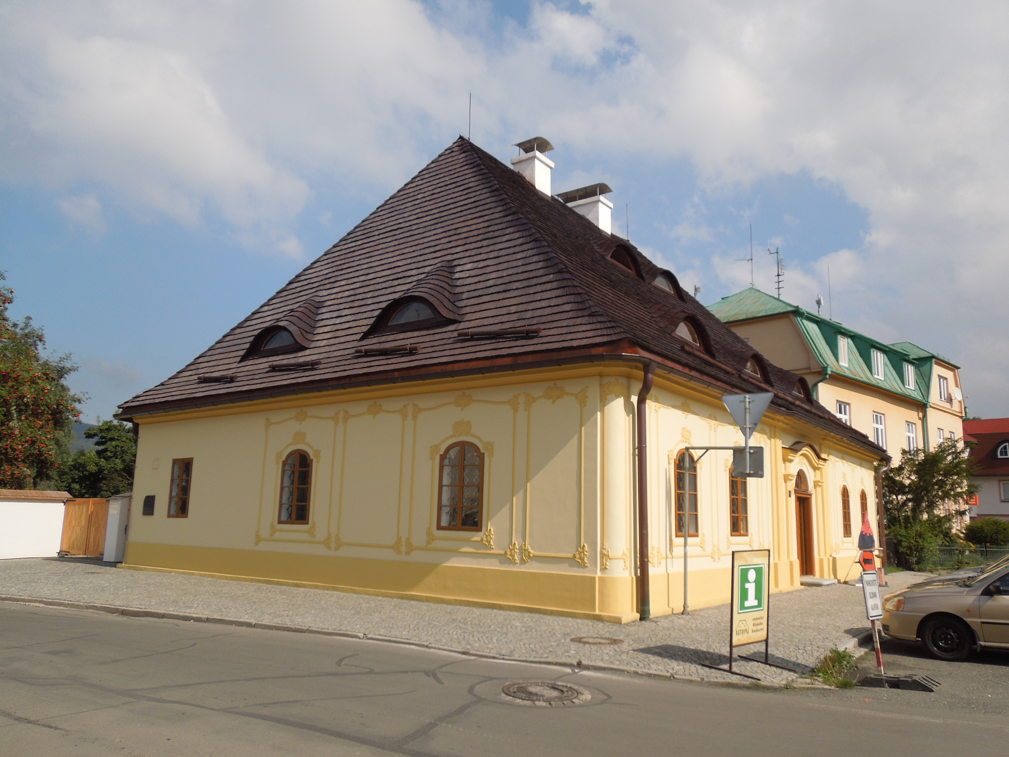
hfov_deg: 69.4
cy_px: 378
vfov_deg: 54.9
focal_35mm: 25
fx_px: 729
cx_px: 504
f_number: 6.6
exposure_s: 1/500
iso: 100
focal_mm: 4.5
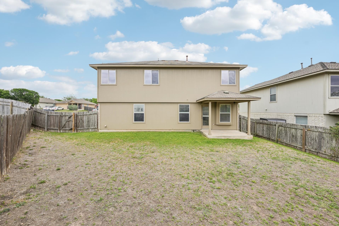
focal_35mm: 15
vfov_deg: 77.3
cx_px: 170
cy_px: 110
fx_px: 141
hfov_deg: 100.4
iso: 100
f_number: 6.7
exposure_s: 1/350
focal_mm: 14
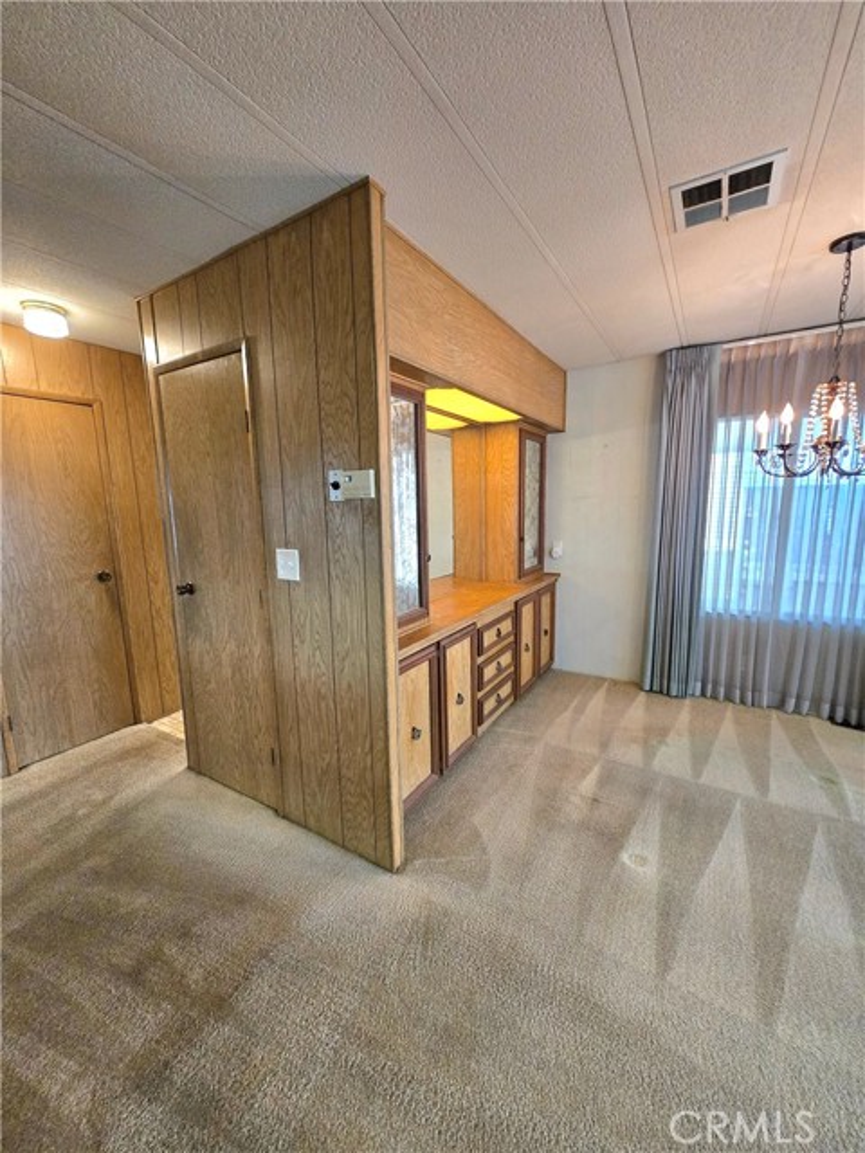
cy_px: 576
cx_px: 432
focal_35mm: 13
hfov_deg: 89.9
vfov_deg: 106.2
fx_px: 433
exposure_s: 1/60.2
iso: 400
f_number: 2.2
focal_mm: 1.7
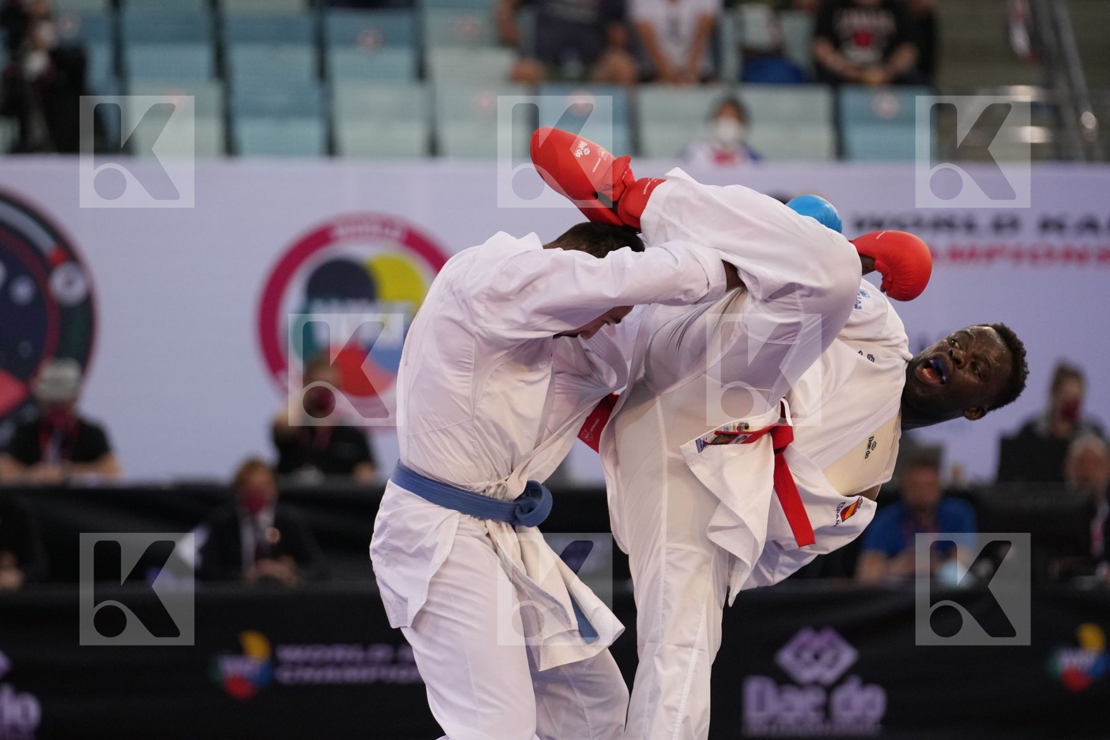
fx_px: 8509
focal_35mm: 276
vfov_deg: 5.0
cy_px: 370
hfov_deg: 7.5
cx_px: 555
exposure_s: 1/1000
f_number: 2.8
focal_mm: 184
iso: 2000
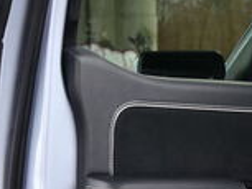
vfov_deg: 6.8
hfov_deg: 8.8
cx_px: 394
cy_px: 201
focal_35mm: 219
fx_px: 1596
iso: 220
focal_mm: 28
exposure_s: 1/50
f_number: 4.5
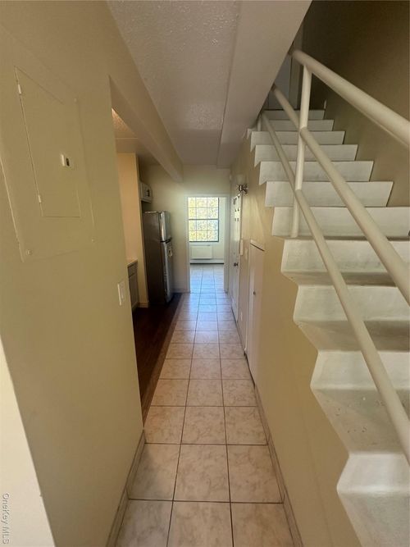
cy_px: 274
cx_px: 205
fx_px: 221
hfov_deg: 85.7
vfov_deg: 102.1
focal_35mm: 14
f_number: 2.2
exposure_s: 1/120
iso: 200
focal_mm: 2.22
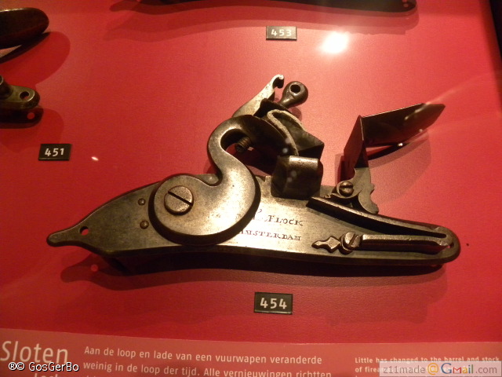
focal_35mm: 26
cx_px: 251
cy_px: 188
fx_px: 377
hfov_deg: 67.3
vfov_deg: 53.1
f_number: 2.8
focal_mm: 4.6
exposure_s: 1/17
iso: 400
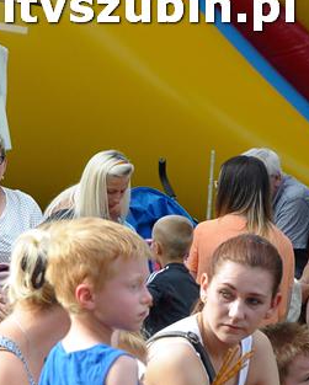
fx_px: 3048
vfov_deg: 7.2
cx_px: -185
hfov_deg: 5.7
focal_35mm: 267
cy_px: 296
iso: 640
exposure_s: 1/500
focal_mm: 70
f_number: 5.6
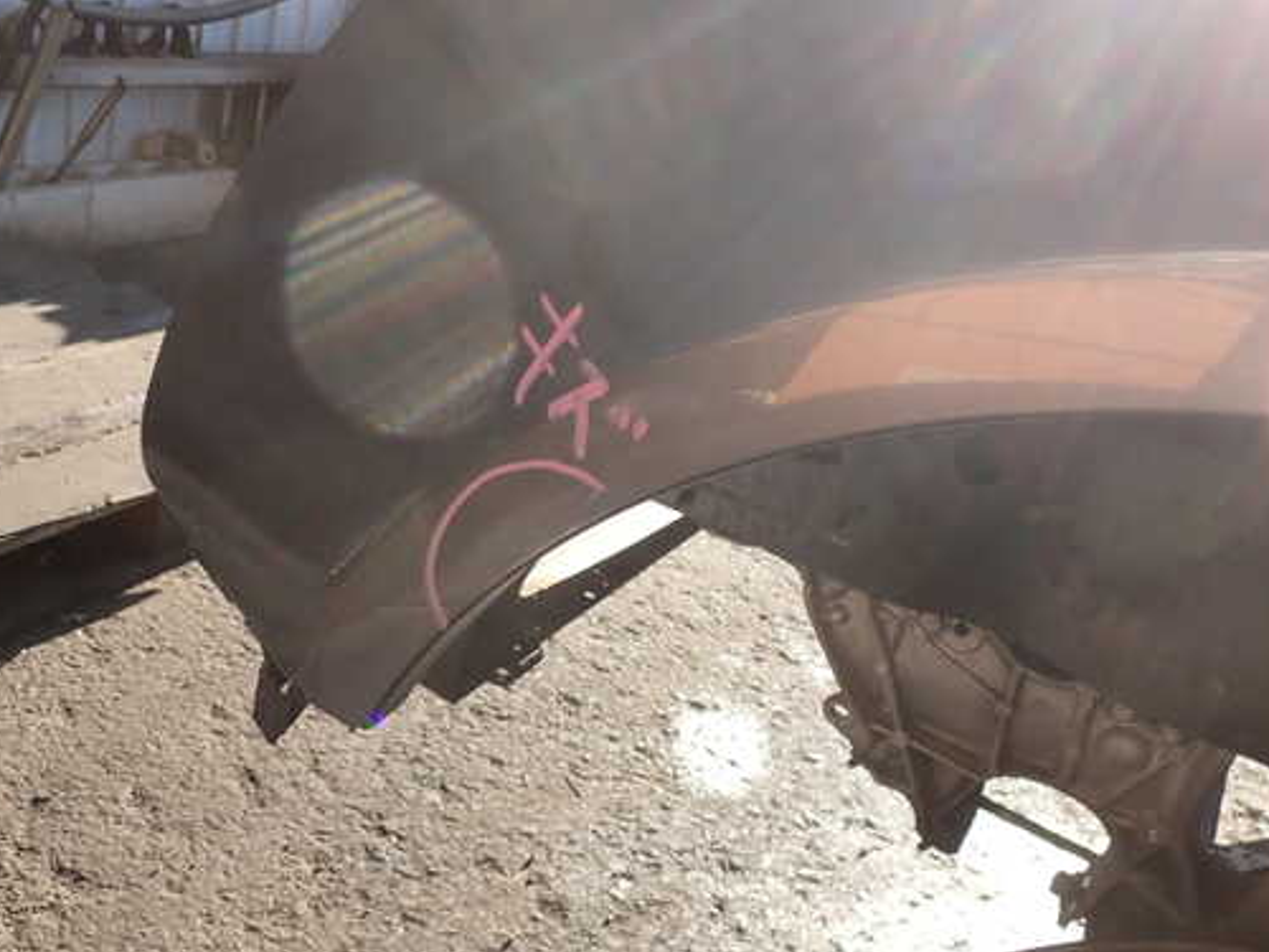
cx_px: 640
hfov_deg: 51.4
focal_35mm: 36
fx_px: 1320
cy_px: 467
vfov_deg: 39.7
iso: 100
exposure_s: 1/200
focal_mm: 5.4
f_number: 3.2
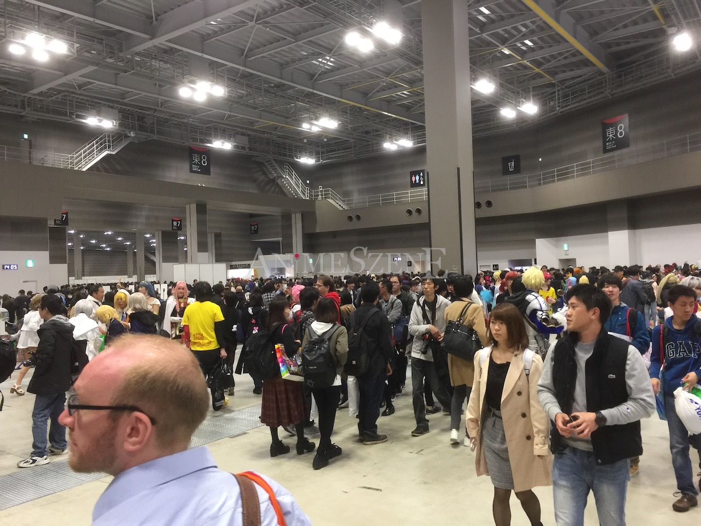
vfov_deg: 48.2
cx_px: 350
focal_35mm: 29
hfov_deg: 61.7
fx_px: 587
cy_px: 263
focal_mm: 4.15
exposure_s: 1/30
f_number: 2.2
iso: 50
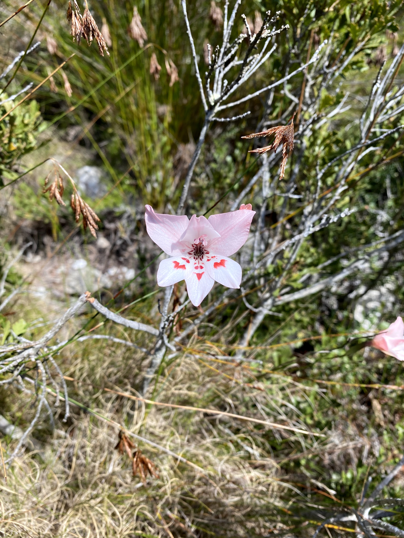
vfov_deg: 67.3
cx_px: 202
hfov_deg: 53.1
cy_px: 269
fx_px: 405
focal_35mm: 26
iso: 32
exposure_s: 1/772
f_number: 1.8
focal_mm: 4.25
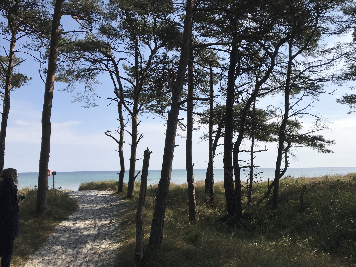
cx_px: 178
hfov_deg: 63.4
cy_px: 134
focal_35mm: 28
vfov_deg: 49.7
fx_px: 288
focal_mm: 3.99
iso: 20
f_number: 1.8
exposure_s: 1/3300
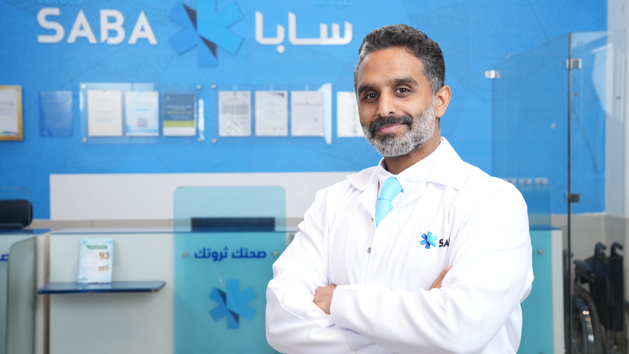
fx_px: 1067
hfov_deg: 32.8
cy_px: 182
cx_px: 315
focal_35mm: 64
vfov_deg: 18.8
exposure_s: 1/160
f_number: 7.1
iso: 1000
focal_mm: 61
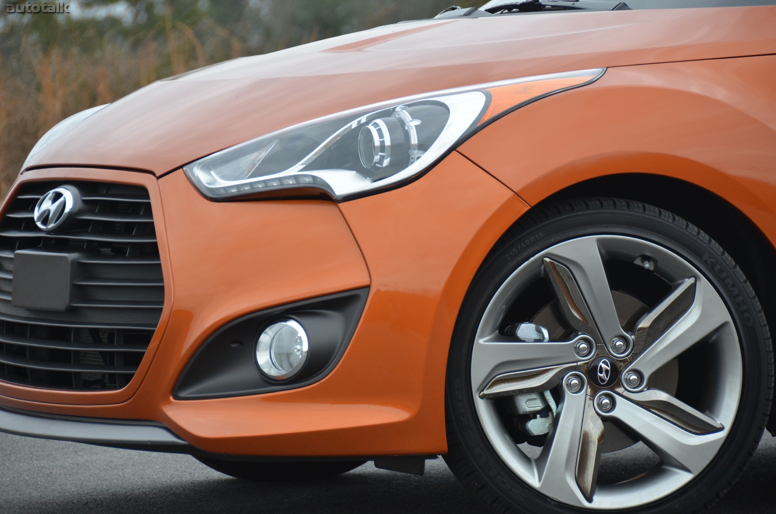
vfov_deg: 6.1
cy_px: 257
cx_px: 388
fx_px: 4840
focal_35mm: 225
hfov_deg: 9.2
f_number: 5.6
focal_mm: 150
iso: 800
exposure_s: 1/640
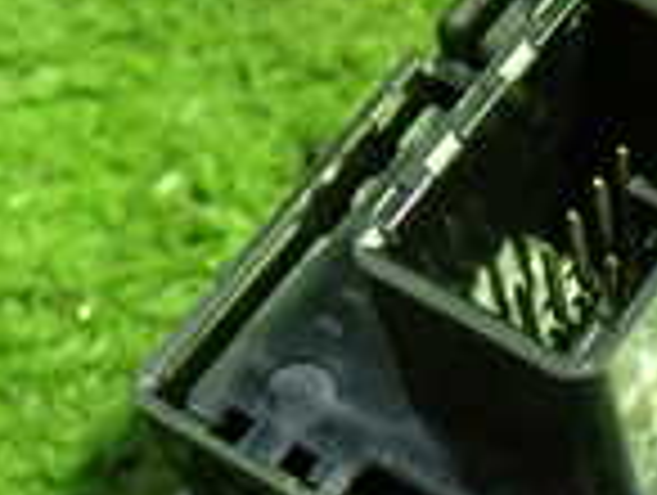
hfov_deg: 15.5
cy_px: 482
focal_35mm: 123
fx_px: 2338
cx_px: 756
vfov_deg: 12.0
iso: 640
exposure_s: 1/30
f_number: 2.3
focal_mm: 5.4
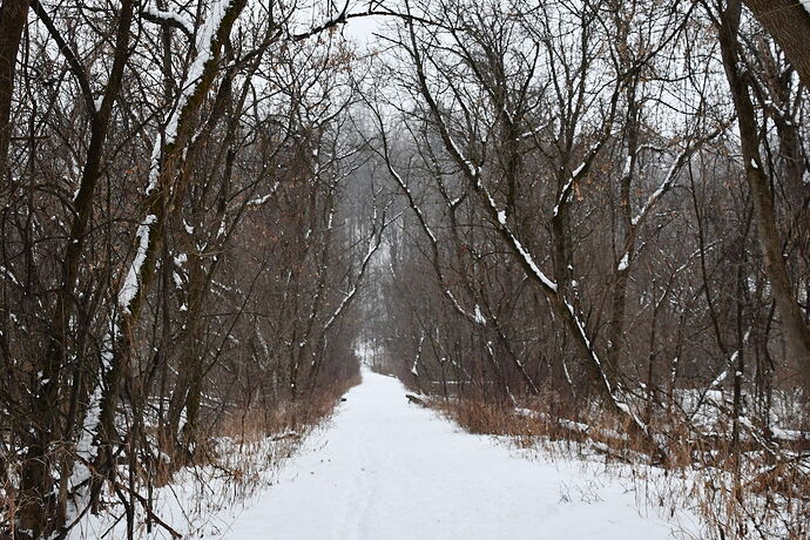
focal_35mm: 56
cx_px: 405
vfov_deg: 24.2
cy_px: 270
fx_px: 1260
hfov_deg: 35.6
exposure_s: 1/125
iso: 900
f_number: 4
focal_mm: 28
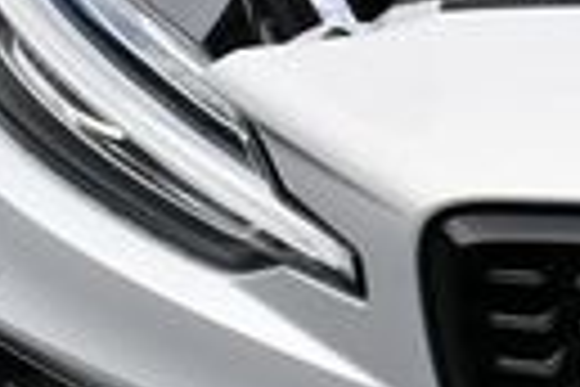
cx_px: 1308
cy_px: -76
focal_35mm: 179
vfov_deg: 7.6
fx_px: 2884
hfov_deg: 10.2
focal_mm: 18
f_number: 7.1
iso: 200
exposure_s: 1/250
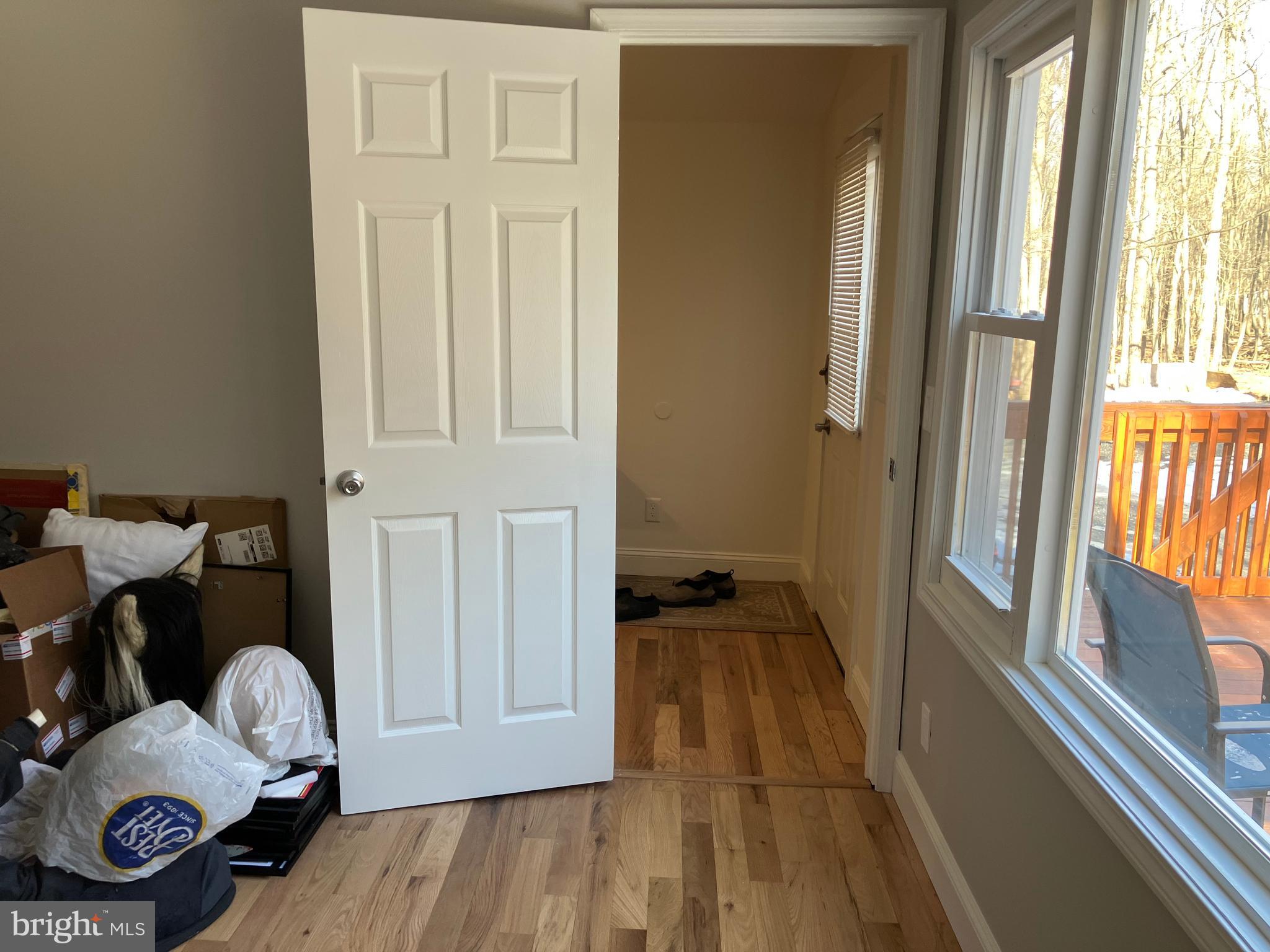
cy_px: 476
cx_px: 635
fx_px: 1027
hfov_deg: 63.4
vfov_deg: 49.7
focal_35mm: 28
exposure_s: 1/60
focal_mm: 3.99
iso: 50
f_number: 1.8
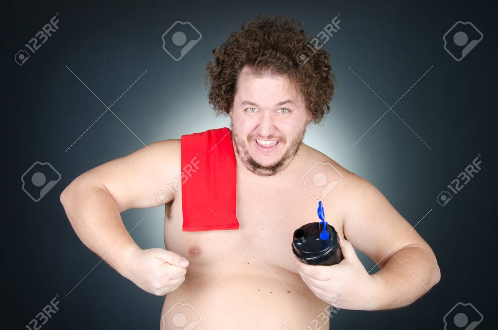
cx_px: 249
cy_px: 165
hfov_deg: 42.4
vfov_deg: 28.8
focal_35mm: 46
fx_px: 642
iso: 100
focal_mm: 31
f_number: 13
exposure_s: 1/160
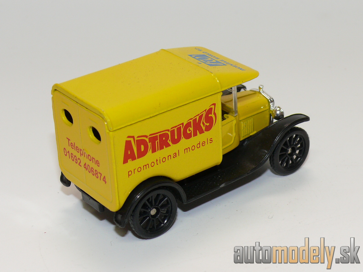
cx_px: 182
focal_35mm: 95
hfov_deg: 20.7
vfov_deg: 15.6
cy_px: 136
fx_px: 996
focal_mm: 12.9
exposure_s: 1/30
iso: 100
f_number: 4
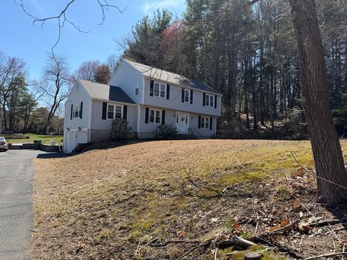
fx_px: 241
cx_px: 174
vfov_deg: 56.8
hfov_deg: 71.6
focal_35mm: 24
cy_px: 130
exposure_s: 1/2611
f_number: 1.78
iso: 80
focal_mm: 6.76
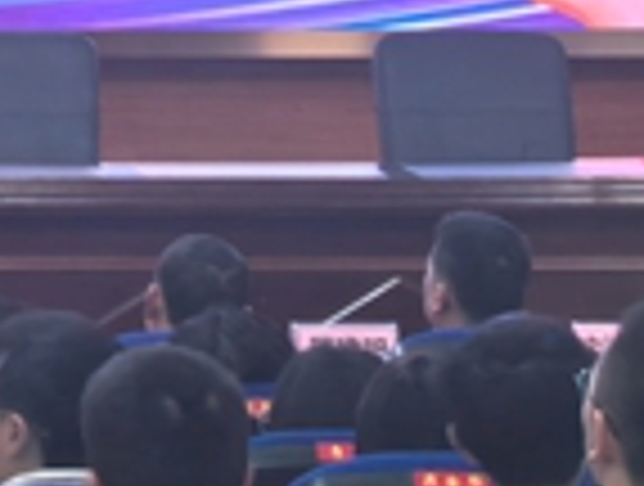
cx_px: -685
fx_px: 5409
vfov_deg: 5.1
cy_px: -436
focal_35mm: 290
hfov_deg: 6.6
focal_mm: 5.75
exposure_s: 1/120
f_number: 4
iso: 80
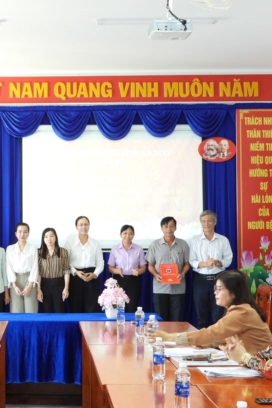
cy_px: 205
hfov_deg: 21.3
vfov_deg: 32.4
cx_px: 13
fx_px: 703
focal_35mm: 62
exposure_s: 1/30
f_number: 3.2
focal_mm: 7.9
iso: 400
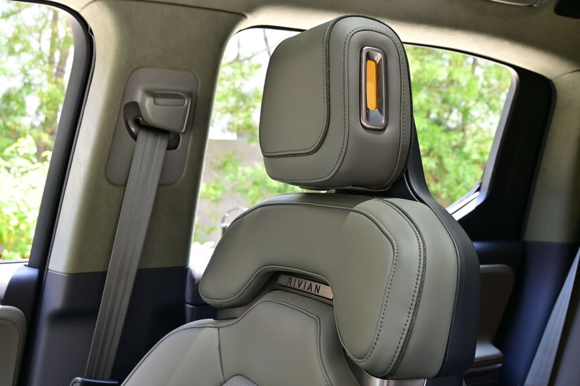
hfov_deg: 45.4
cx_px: 300
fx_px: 692
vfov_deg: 31.2
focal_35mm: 43
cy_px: 203
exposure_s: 1/100
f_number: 5
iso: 400
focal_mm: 26
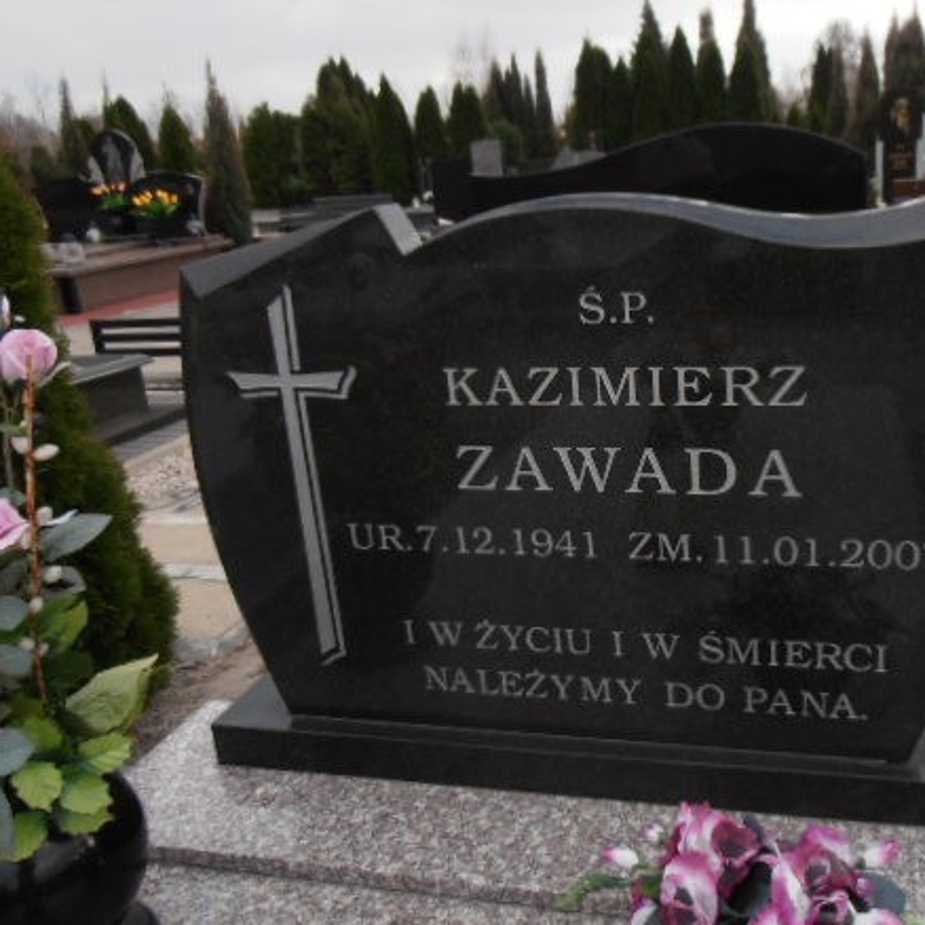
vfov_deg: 52.5
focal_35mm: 31
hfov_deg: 51.4
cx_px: 629
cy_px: 439
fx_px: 937
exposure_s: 1/320
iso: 80
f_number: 3
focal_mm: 4.2
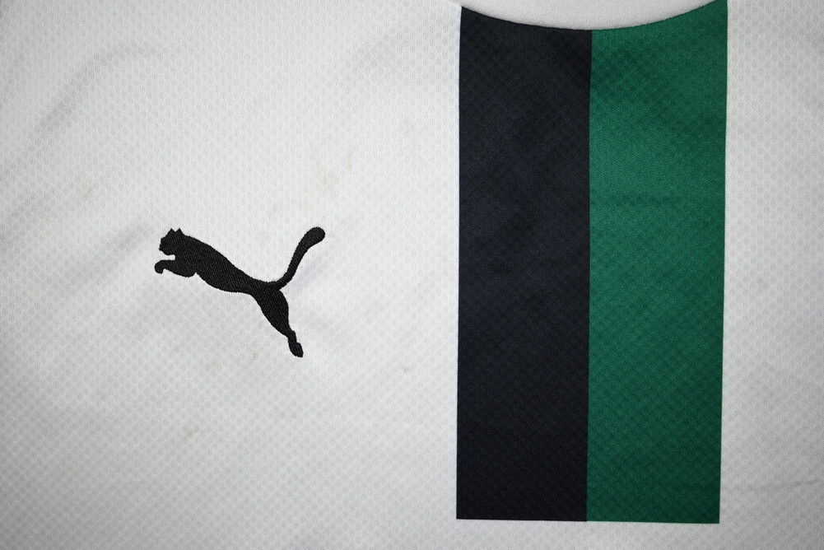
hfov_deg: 55.1
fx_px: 790
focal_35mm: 34
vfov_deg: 38.4
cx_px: 412
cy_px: 275
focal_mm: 34.5
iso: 200
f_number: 5
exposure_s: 1/125
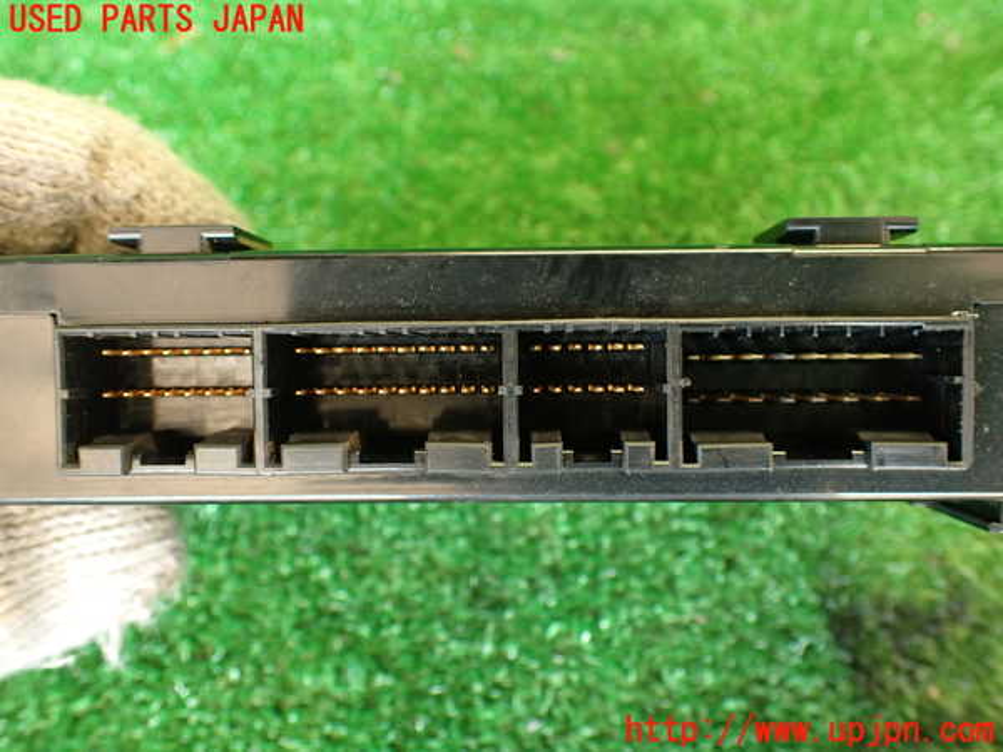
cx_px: 502
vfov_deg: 46.8
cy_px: 376
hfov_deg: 60.0
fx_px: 869
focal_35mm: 30
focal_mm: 5.4
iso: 400
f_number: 2.3
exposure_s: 1/30
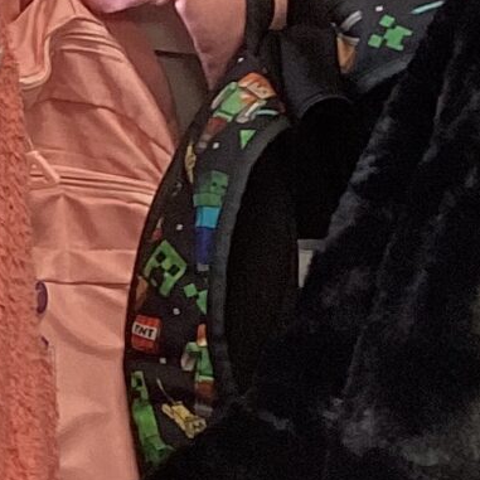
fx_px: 2887
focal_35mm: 184
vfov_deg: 9.5
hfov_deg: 8.7
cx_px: -640
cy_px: 164
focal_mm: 3.3
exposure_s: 1/60
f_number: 2.4
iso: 50
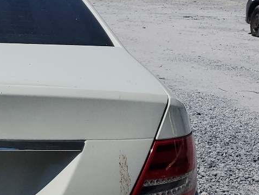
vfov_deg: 16.8
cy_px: 172
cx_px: -124
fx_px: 651
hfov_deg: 19.7
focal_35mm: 87
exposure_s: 1/10000
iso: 50
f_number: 1.5
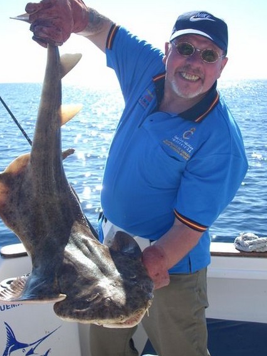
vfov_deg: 37.5
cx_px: 134
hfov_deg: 28.6
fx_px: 524
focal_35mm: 51
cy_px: 167
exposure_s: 1/130
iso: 64
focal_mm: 7.6
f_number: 6.3
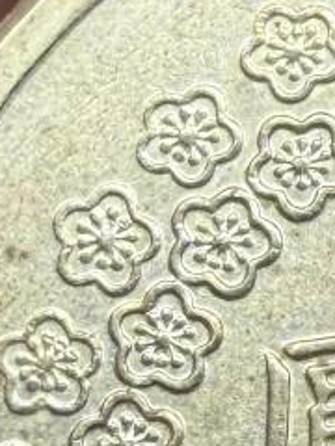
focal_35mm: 195
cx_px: 607
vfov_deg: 10.1
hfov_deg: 7.4
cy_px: 461
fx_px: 2516
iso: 40
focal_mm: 2.22
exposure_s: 1/215
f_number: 2.2
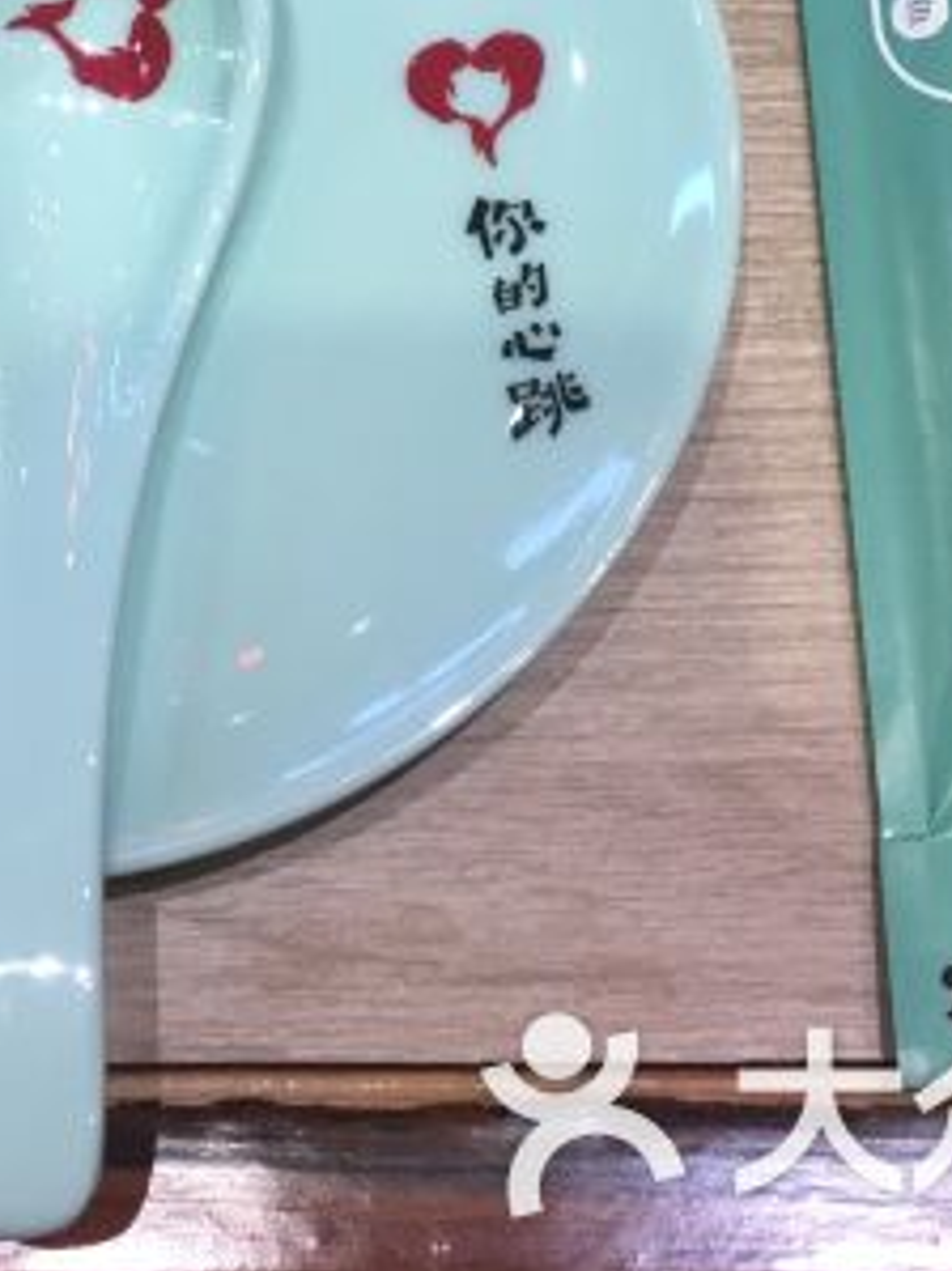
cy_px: -153
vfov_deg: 26.2
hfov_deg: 21.6
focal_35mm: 68
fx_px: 2495
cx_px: 431
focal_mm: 4.15
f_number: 2.2
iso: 50
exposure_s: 1/33
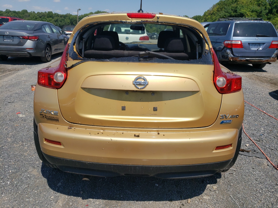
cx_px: 139
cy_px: 104
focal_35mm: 26
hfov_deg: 67.3
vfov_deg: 53.1
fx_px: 209
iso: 50
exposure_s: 1/5000
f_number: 1.5
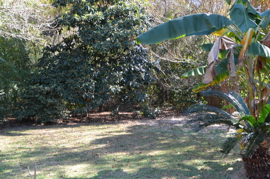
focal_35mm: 37
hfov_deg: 51.9
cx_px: 145
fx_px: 277
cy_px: 98
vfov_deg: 35.7
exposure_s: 1/125
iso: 360
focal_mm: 18
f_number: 5.6
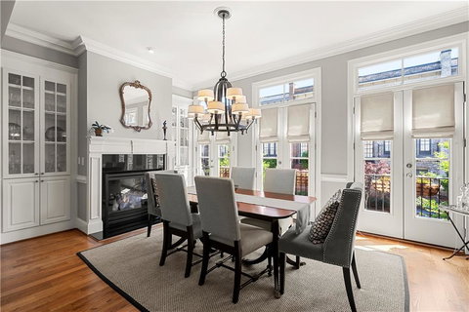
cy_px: 156
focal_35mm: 16
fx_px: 208
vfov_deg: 73.7
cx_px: 234
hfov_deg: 96.7
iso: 320
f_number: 6.3
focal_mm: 16
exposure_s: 1/10
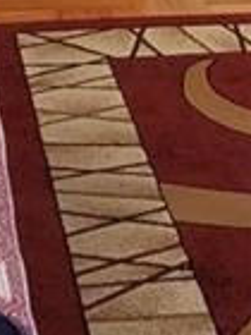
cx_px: 234
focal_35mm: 143
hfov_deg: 10.3
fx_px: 1383
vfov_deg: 13.2
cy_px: -144
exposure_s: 1/39
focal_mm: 4.3
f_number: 1.5
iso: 320
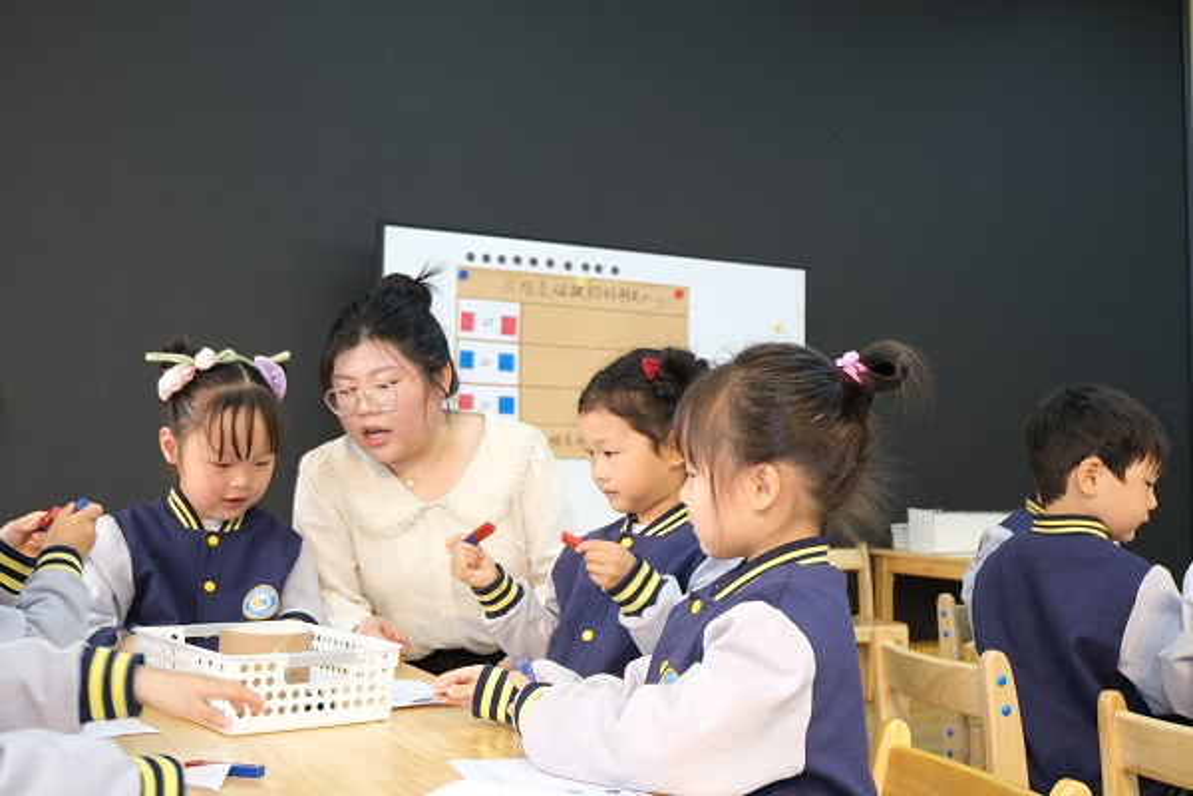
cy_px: 398
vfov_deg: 35.1
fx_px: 1259
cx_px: 596
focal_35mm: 38
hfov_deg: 50.7
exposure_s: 1/100
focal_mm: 25.6
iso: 800
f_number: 4.4
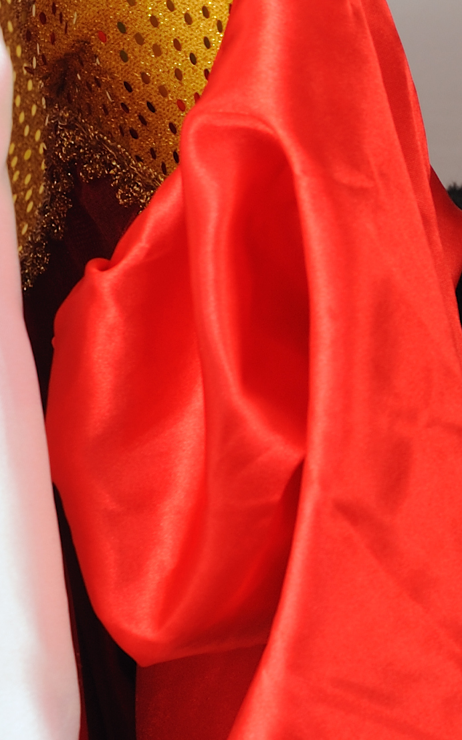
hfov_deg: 6.2
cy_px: 21
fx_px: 3950
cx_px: 1383
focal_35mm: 196
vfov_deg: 10.6
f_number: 8
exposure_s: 1/60
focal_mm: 50
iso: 200
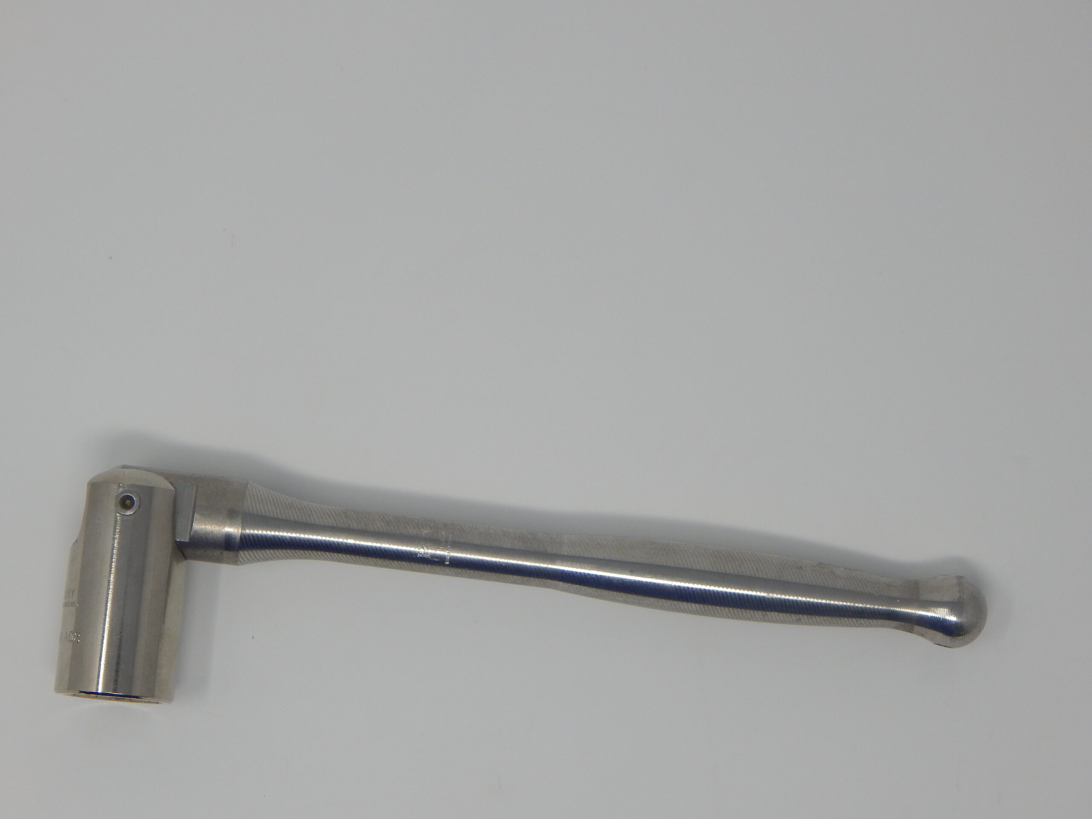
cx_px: 546
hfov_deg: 26.0
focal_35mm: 75
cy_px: 410
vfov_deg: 19.6
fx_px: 2366
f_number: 4.2
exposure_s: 1/125
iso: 125
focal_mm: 13.5
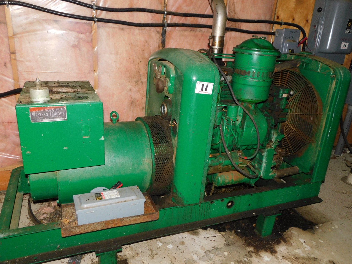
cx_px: 176
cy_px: 132
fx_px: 285
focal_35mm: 28
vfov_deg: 49.7
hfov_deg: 63.4
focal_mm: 4.9
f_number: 3.2
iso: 220
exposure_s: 1/30
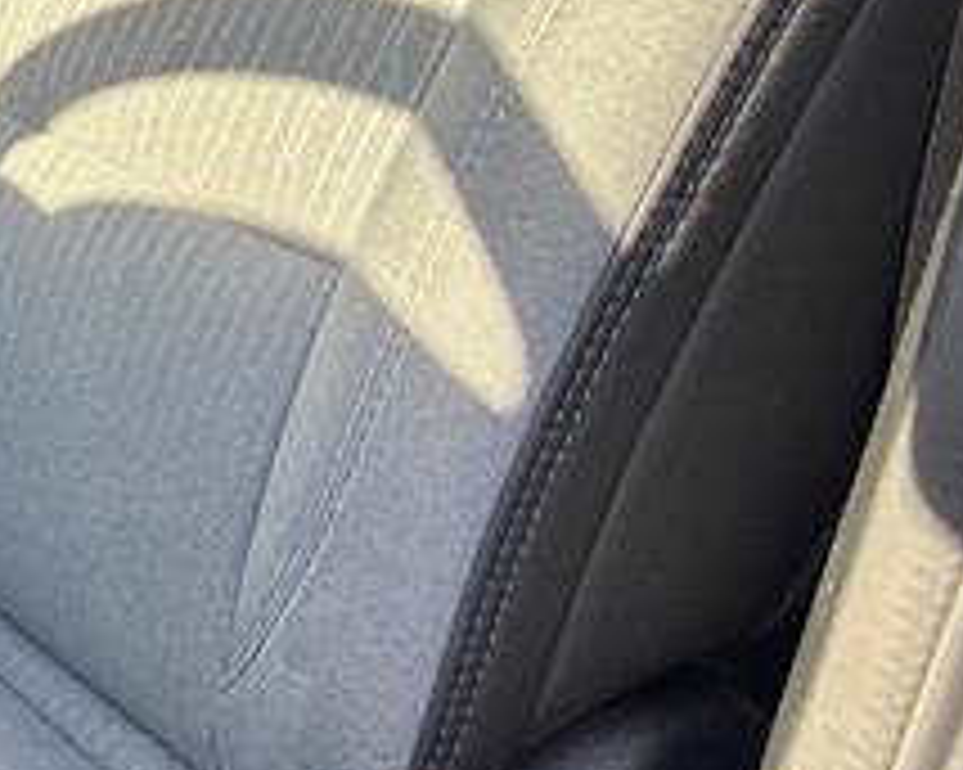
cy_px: 369
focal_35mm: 76
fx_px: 2165
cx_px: -414
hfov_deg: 21.6
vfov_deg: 20.2
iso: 40
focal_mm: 5.96
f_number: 1.6
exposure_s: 1/121
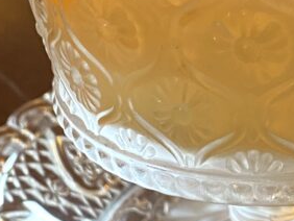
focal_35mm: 118
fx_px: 1003
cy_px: 20
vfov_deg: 12.5
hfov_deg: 16.5
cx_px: 254
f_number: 1.8
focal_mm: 4.25
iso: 400
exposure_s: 1/50
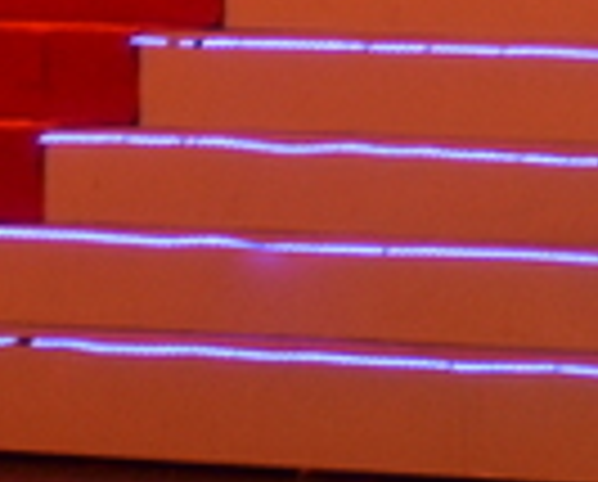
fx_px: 9862
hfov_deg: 3.4
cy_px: -509
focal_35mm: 556
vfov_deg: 2.8
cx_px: 1623
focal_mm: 66
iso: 1100
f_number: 9.5
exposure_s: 1/20
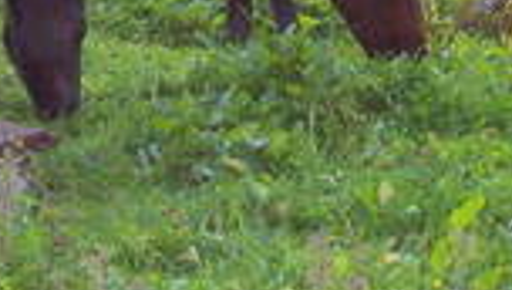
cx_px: 189
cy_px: -202
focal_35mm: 129
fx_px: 1754
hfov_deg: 16.6
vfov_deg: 9.1
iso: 140
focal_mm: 7.6
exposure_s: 1/125
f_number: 3
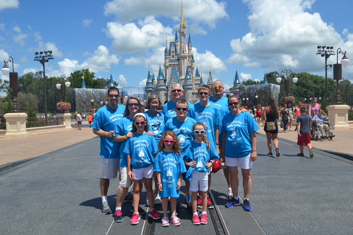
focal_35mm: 30
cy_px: 118
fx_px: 294
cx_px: 176
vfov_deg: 43.6
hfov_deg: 61.9
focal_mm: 20
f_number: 9
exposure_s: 1/320
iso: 100
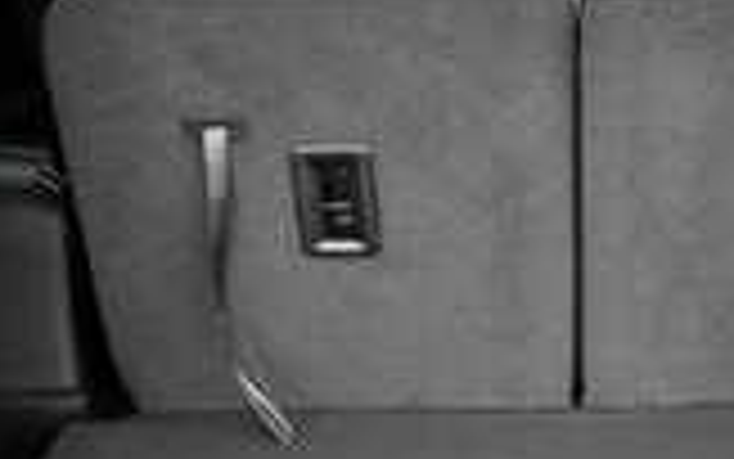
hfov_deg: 27.1
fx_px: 1501
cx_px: 563
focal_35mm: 75
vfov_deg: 17.4
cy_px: 223
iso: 800
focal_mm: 20
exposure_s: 1/200
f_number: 5.6
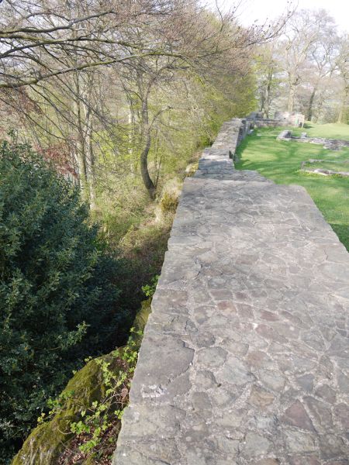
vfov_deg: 63.4
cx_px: 174
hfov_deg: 49.7
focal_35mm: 28
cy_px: 232
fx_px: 376
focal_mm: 14
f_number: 4.5
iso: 100
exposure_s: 1/160
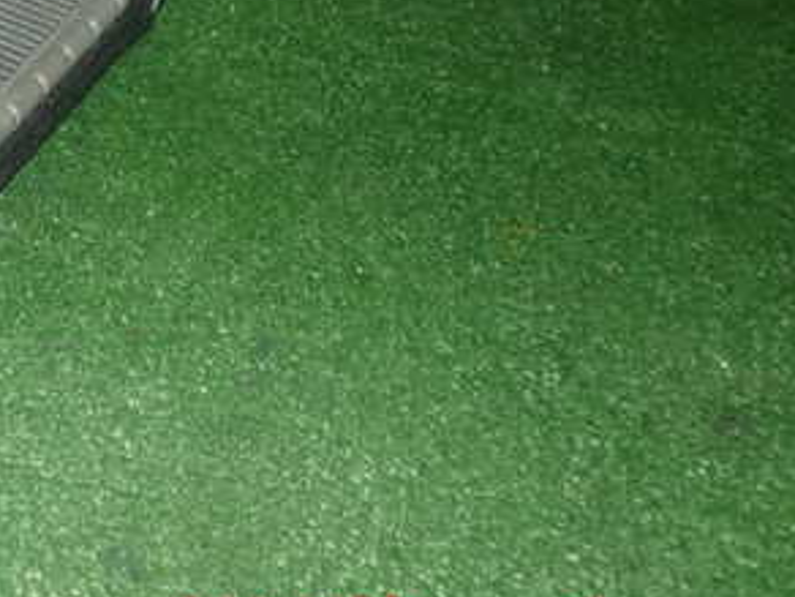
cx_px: -16
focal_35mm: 74
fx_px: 1700
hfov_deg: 25.0
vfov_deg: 19.5
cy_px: 46
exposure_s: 1/40
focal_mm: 6.37
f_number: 7.1
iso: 800
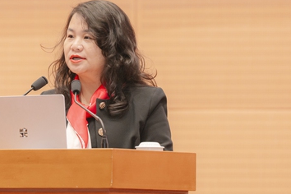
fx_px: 3177
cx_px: 62
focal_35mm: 393
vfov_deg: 3.5
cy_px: 31
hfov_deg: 5.2
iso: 1600
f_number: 4
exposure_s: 1/160
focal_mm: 188
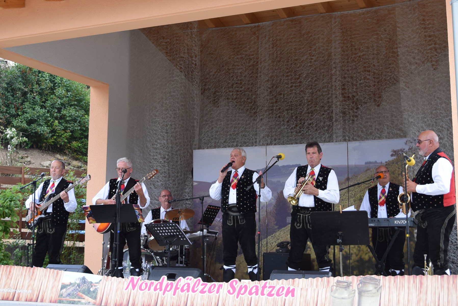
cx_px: 229
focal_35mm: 42
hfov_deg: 46.4
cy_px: 153
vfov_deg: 31.9
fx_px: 535
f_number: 5.6
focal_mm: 28
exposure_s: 1/125
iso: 400
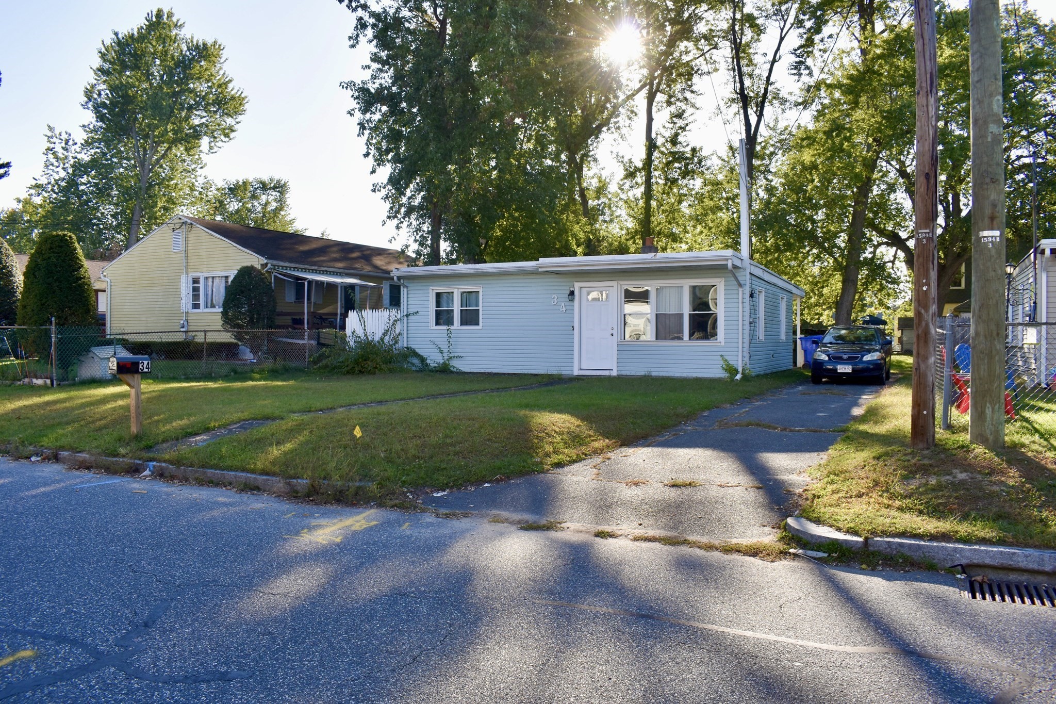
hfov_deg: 67.4
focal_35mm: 27
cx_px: 528
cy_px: 352
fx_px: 792
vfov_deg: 47.9
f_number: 8
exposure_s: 1/250
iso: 180
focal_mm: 18
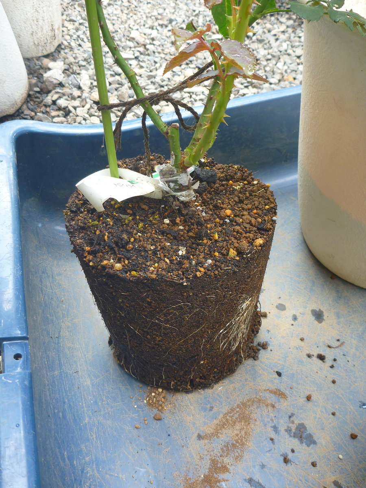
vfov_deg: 63.4
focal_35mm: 28
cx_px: 183
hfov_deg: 49.7
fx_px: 395
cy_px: 244
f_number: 3.3
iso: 80
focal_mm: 4.9
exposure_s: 1/30
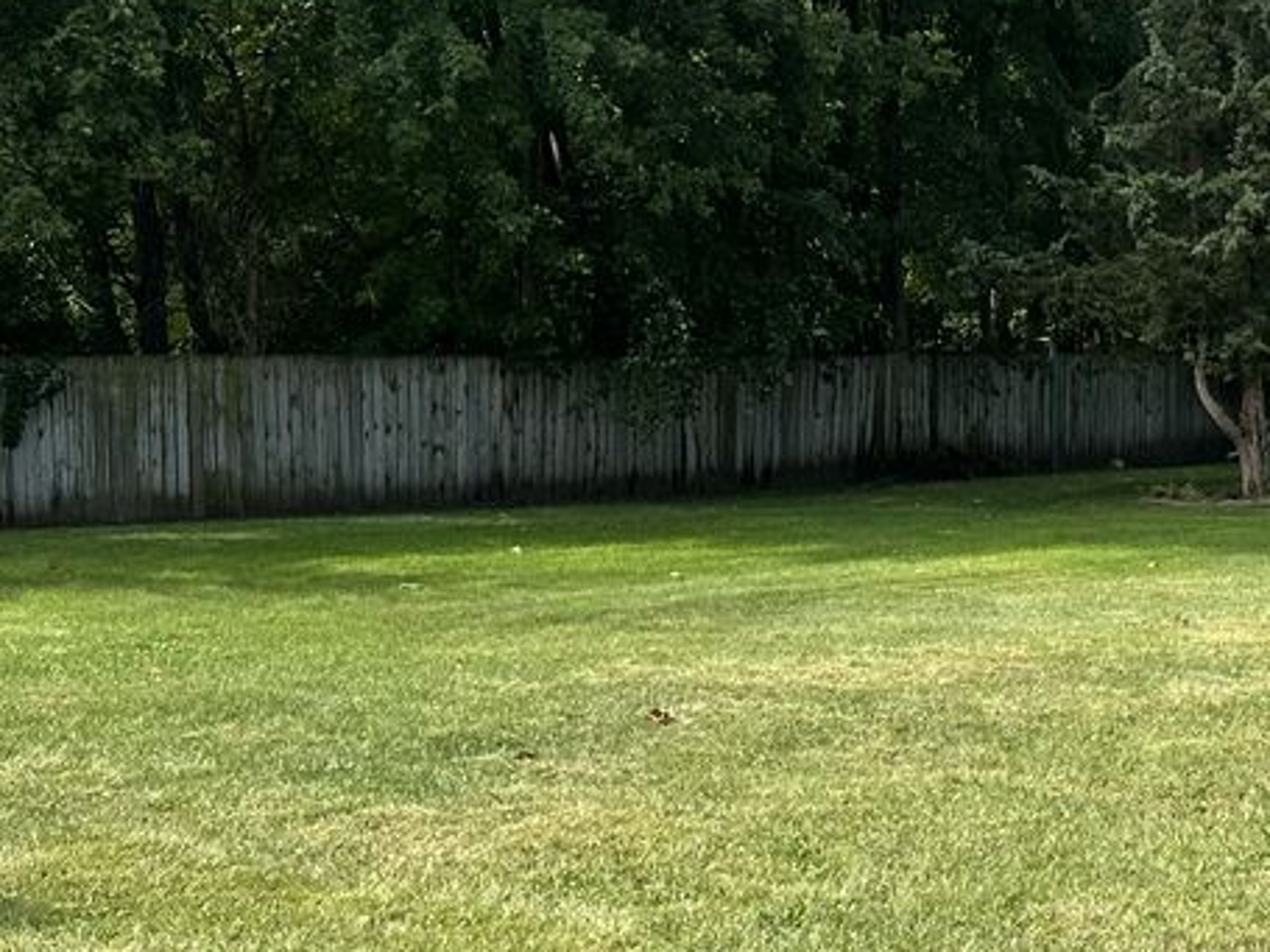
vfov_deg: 19.4
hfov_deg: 23.8
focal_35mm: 76
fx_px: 2788
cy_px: 399
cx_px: 1451
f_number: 1.78
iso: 80
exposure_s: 1/2591
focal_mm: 6.86
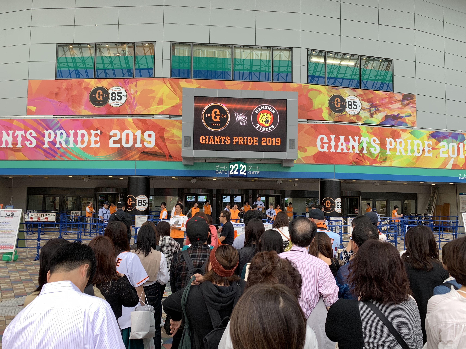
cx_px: 233
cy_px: 174
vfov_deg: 53.1
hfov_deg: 67.3
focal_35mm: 26
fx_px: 350
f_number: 1.8
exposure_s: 1/118
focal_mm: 4.25
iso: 32
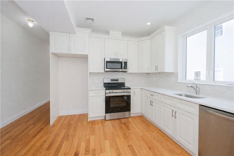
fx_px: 97
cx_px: 117
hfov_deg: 100.4
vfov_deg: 77.3
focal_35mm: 15
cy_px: 78
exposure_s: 1/125
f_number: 8
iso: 1000
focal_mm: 10
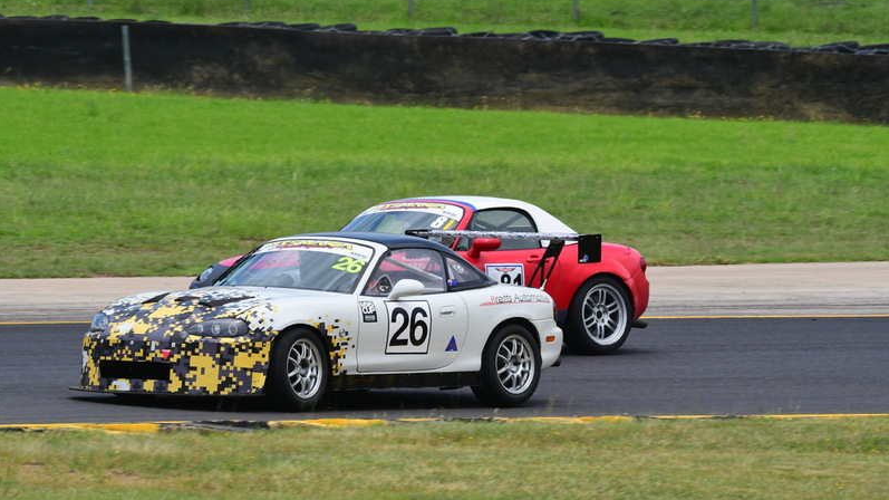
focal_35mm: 505
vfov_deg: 2.4
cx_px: 444
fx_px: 11902
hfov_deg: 4.3
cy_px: 210
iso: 500
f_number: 11
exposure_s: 1/640
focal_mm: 320
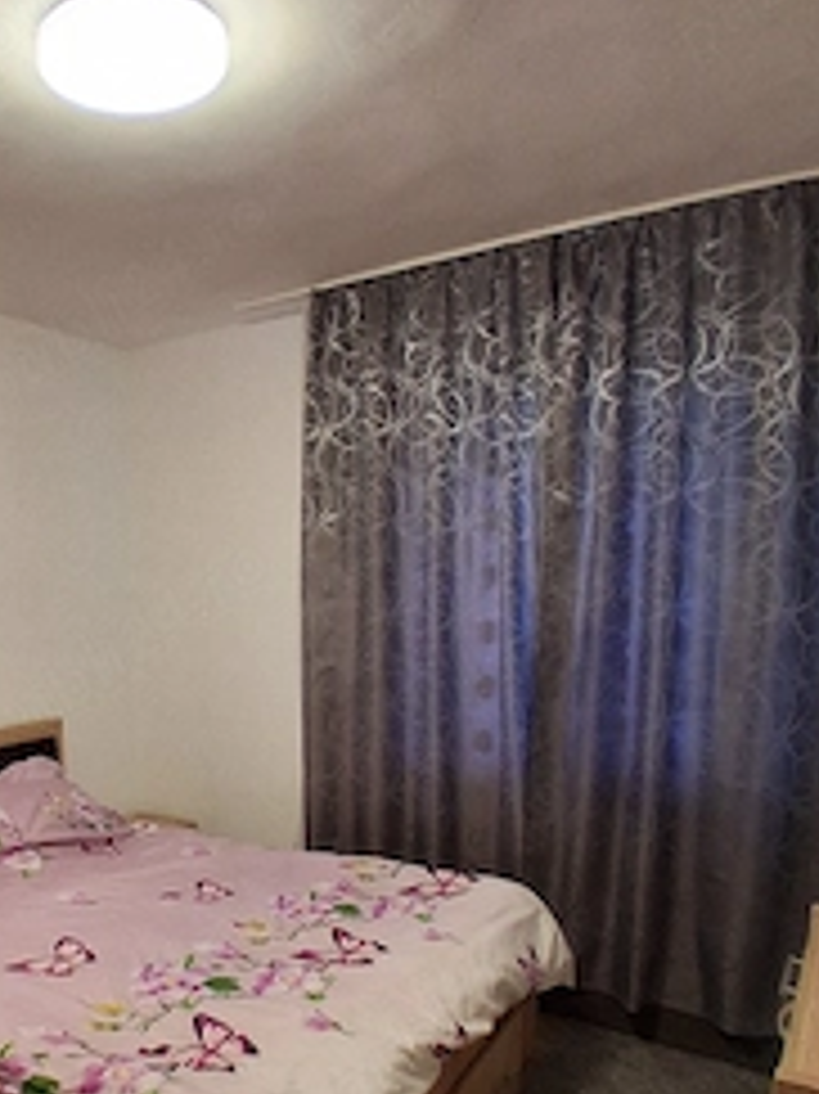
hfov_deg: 47.9
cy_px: 707
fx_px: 884
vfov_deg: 62.3
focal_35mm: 28
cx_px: 212
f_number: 2.2
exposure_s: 1/50
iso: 200
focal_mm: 1.4
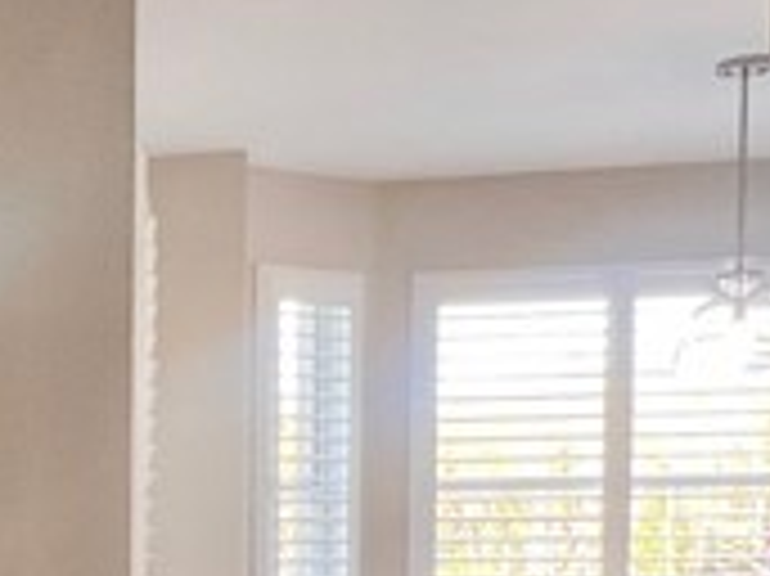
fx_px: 1734
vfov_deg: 18.1
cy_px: 666
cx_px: -369
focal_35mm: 78
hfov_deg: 21.3
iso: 80
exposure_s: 1/120
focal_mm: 1.57
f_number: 1.8
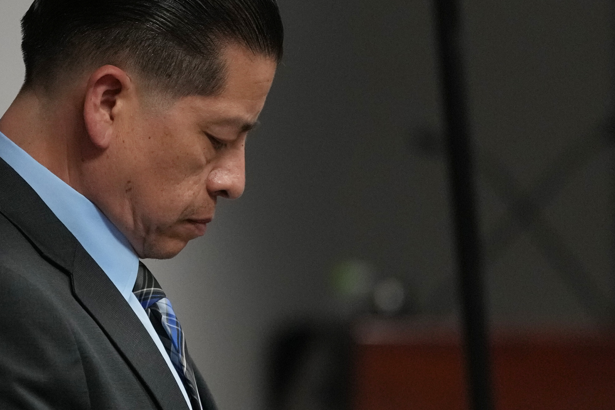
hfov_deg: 3.5
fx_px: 10044
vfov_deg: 2.3
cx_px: 108
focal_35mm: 588
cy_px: 238
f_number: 2.8
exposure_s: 1/500
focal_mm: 200
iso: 3200
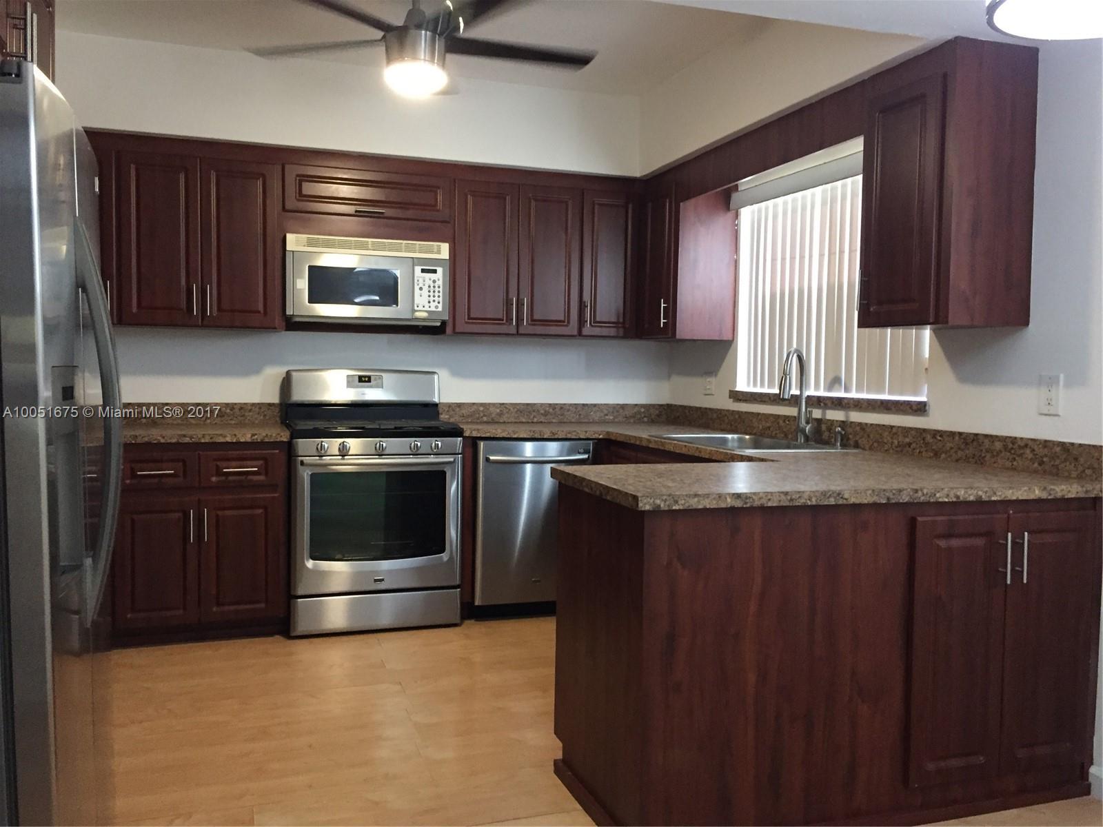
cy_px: 414
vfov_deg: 48.2
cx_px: 552
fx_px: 924
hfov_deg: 61.7
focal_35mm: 29
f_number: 2.2
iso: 250
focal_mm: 4.15
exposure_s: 1/30
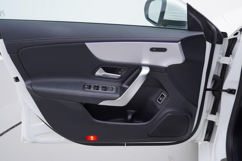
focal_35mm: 37
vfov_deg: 35.9
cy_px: 81
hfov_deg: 51.9
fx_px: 249
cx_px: 120
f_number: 3.5
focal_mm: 24
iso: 125
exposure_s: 1/60
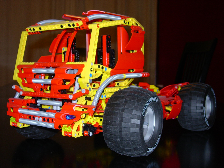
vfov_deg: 28.6
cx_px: 112
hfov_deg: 37.5
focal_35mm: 51
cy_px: 84
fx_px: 330
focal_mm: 10.6
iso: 79
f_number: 3.2
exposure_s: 1/64
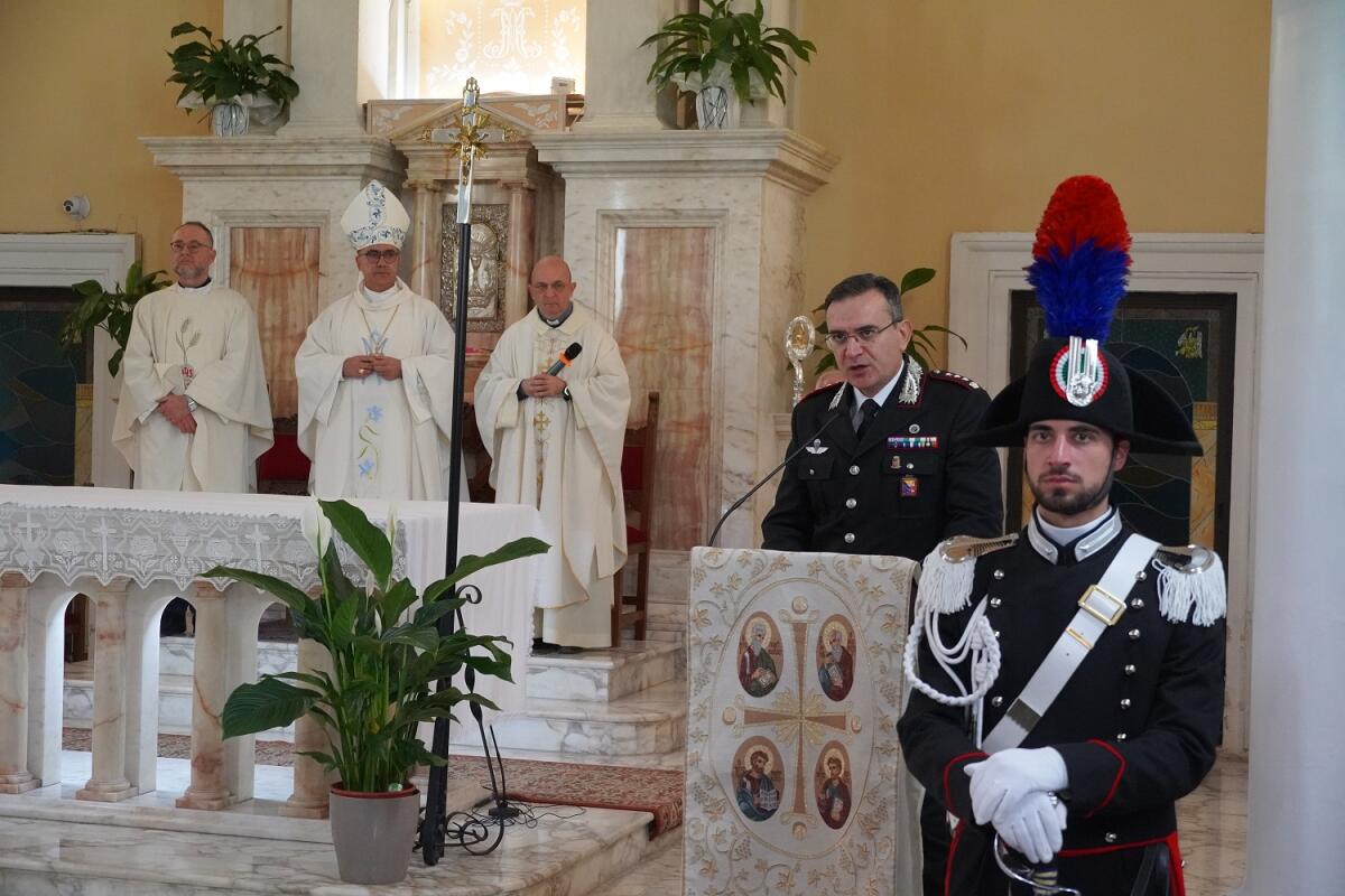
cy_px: 448
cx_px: 672
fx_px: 2241
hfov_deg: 33.4
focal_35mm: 60
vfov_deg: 22.6
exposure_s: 1/160
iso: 4000
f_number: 5
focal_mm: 40
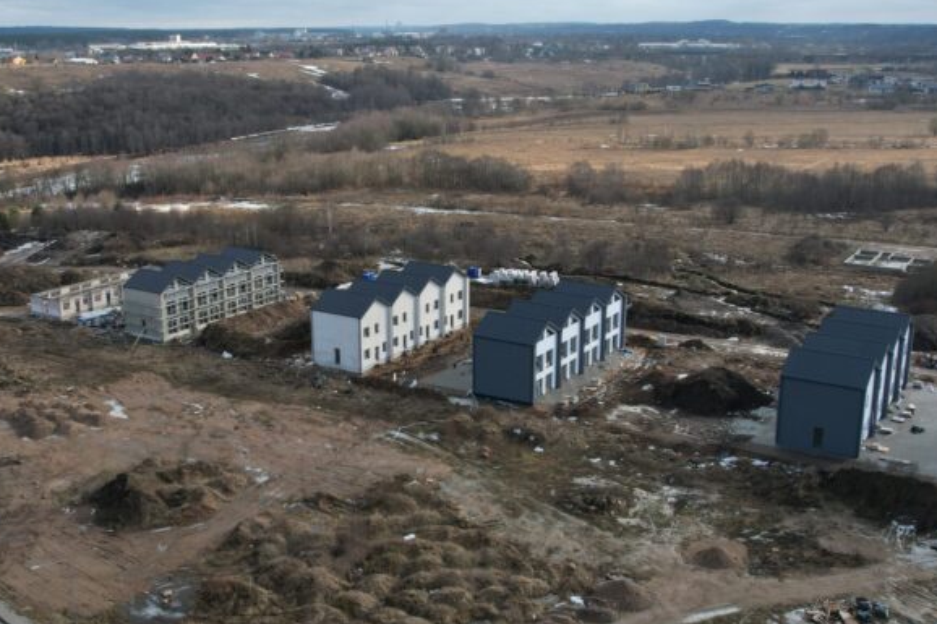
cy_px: 301
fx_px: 1015
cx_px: 415
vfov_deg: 34.2
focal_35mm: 39
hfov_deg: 49.5
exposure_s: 1/800
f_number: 2.8
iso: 100
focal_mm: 8.38
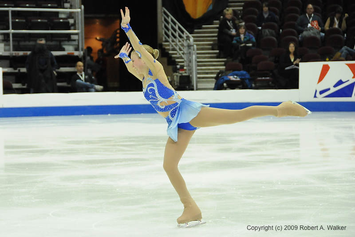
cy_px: 118
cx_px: 178
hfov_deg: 14.4
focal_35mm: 142
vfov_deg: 9.6
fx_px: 1405
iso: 3200
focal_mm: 95
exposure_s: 1/640
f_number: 5.6
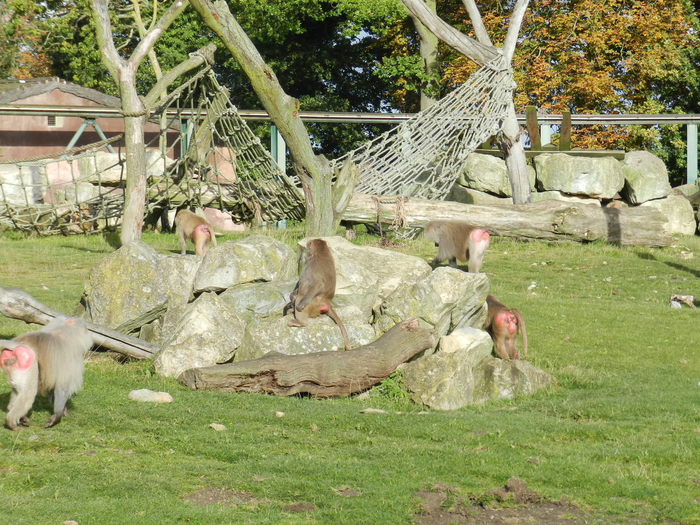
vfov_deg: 11.4
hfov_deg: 15.2
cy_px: 262
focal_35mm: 130
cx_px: 350
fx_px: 2629
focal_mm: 23.1
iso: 160
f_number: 5
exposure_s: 1/500
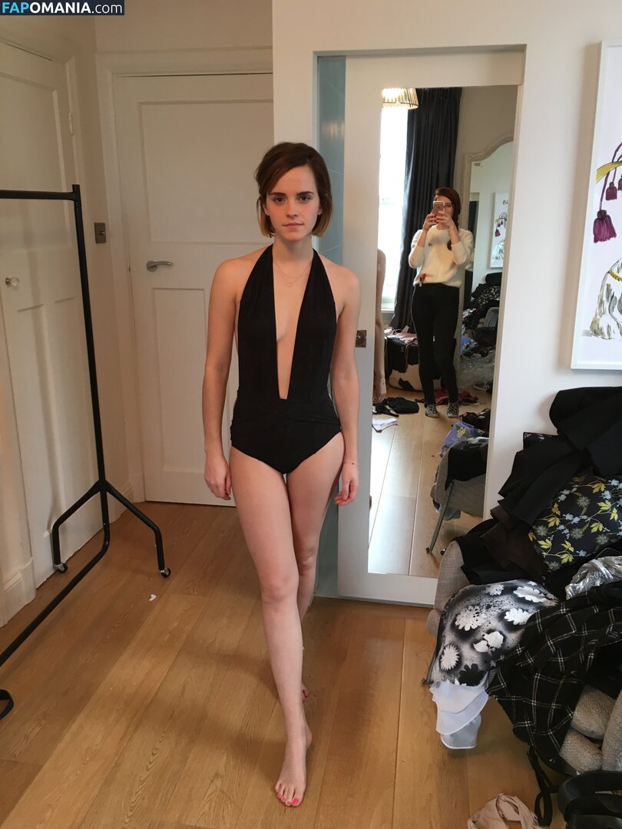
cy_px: 414
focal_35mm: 29
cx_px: 311
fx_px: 695
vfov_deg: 61.7
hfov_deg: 48.2
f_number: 2.2
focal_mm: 4.15
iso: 80
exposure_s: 1/33
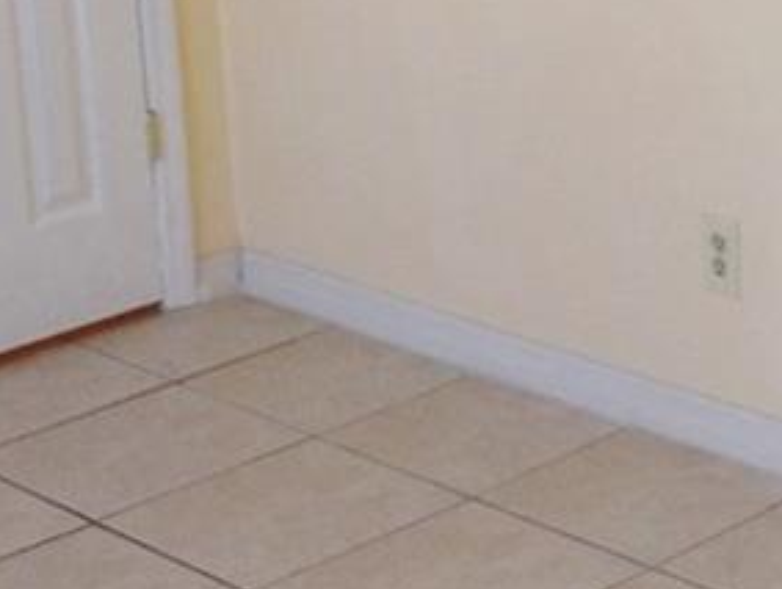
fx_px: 2692
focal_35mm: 119
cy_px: -113
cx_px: 832
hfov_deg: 16.1
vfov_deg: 12.2
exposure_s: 1/60
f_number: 2.4
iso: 32
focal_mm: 3.3
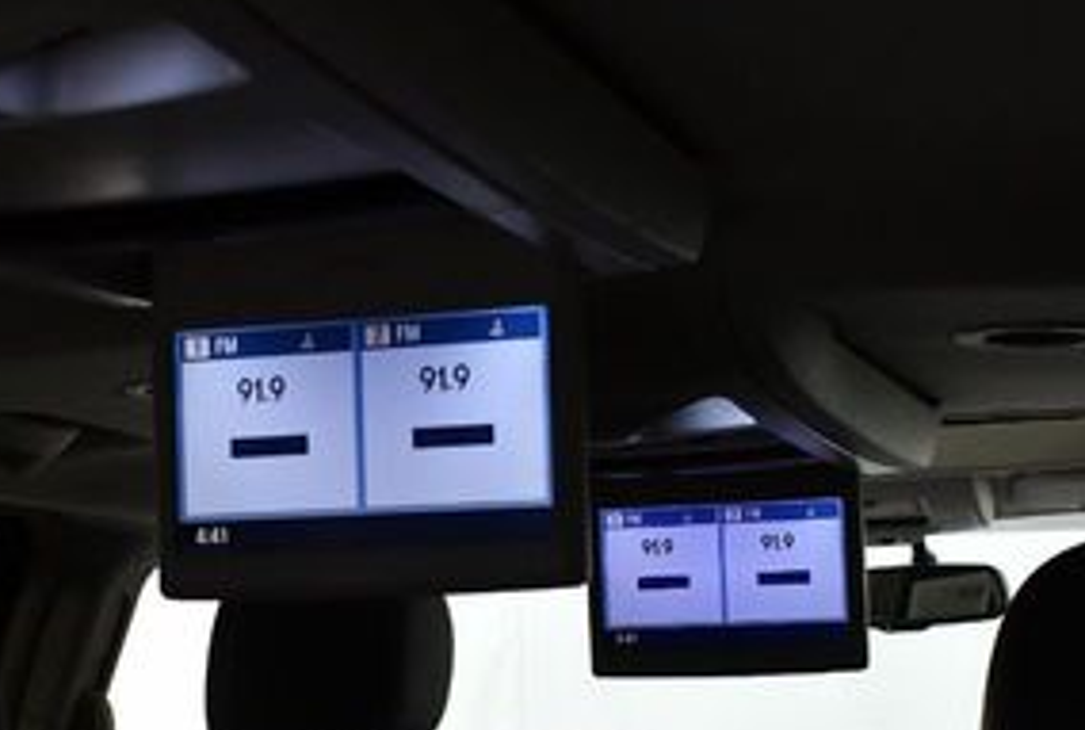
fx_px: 2448
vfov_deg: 16.8
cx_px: 489
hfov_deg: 25.0
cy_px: 602
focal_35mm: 81
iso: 1400
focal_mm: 18
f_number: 3.5
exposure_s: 1/125
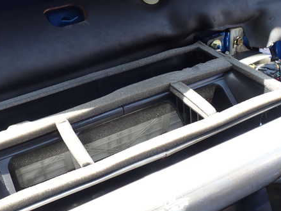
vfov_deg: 35.1
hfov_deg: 45.5
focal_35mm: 41
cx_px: 113
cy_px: 108
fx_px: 333
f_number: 3.2
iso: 100
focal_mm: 5.4
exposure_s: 1/80
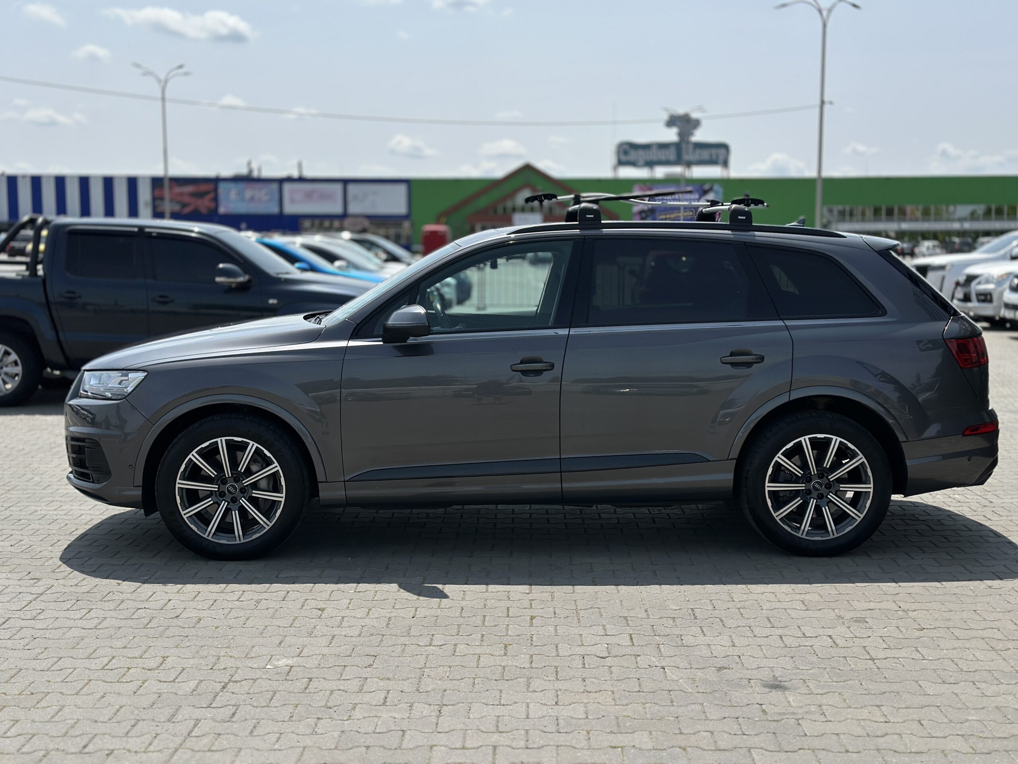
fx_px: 1412
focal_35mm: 48
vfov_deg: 30.3
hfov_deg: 39.7
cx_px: 509
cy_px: 382
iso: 100
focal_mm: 6.86
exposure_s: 1/8929
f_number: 1.78
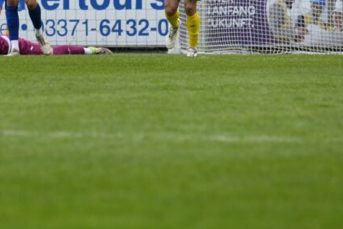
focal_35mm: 970
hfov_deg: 2.1
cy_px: -12
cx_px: 70
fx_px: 9238
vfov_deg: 1.4
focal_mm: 400
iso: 1250
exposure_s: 1/1600
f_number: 7.1
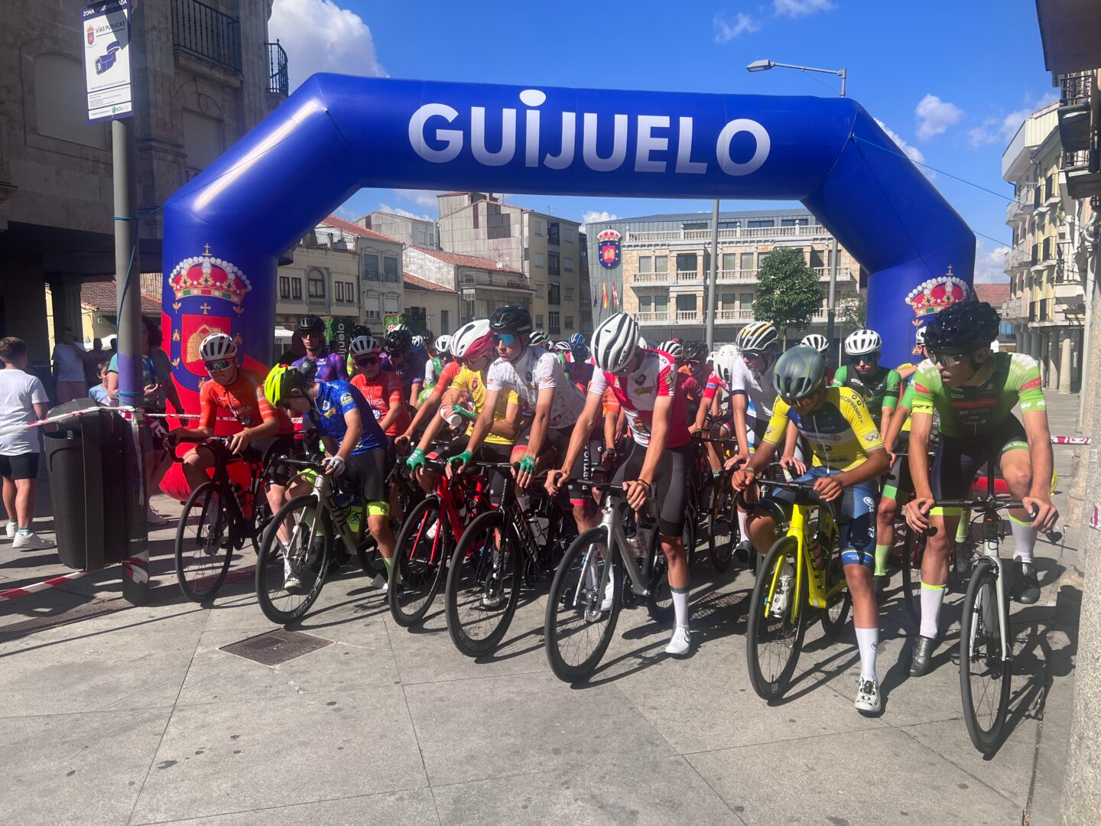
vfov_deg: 53.1
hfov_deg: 67.3
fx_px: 827
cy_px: 413
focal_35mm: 26
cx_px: 550
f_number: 1.5
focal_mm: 5.7
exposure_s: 1/3571
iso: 50
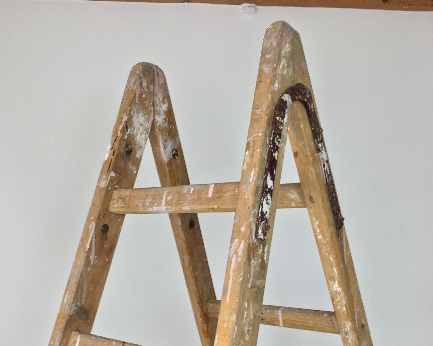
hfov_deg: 47.9
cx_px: 217
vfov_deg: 37.6
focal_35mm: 38
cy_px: 282
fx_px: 487
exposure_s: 1/50
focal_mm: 4.15
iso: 32
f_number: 2.2
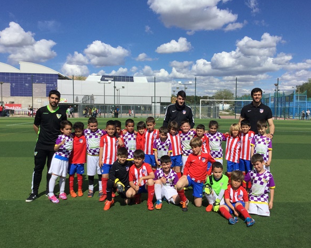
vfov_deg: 44.5
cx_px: 167
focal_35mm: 33
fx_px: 304
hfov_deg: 54.2
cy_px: 122
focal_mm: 3.3
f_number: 2.4
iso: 25
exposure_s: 1/2717
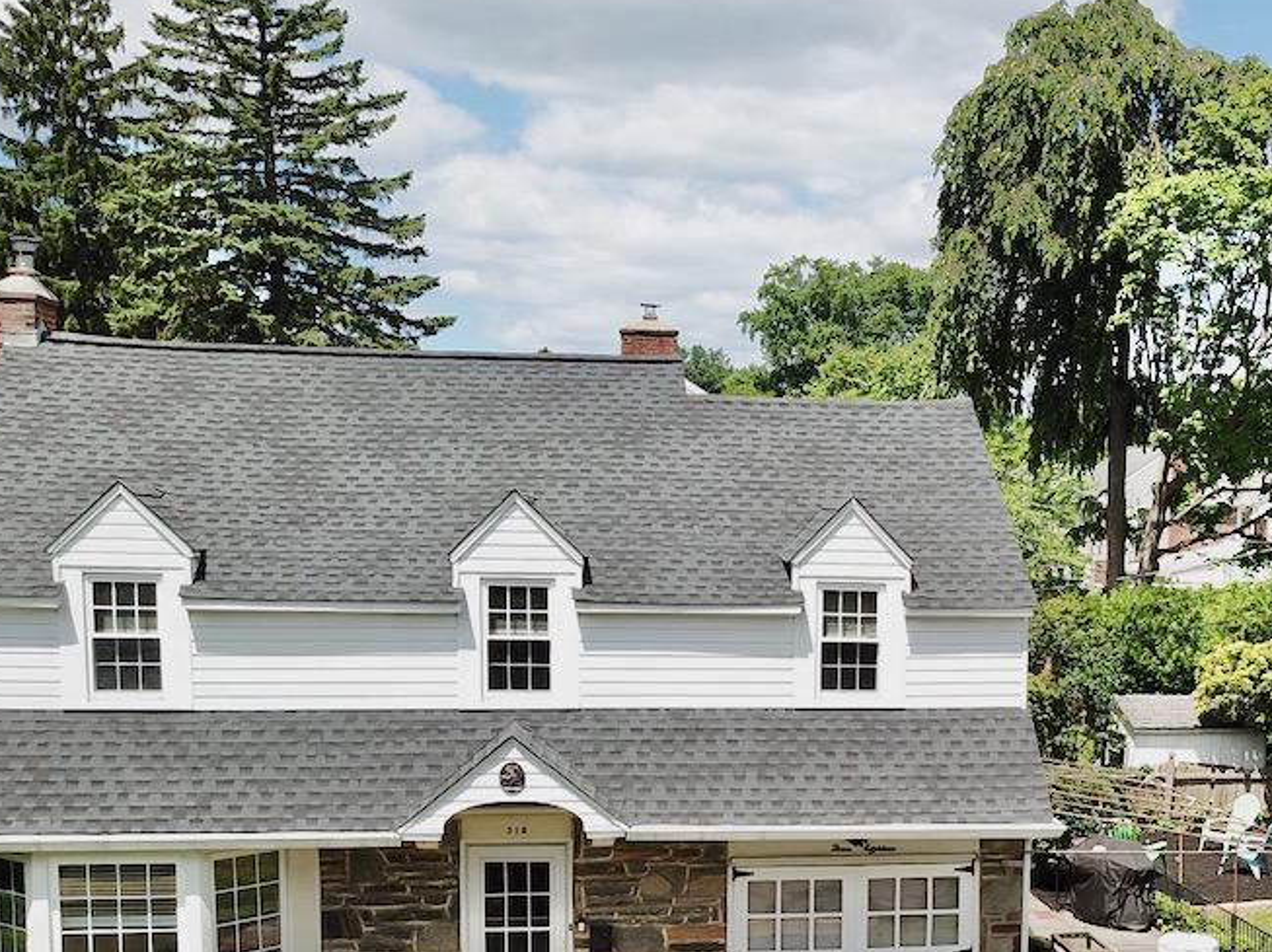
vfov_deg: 27.7
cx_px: 937
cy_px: 814
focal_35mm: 51
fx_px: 1873
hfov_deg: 36.7
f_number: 2.2
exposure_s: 1/1070
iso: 100
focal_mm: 4.7
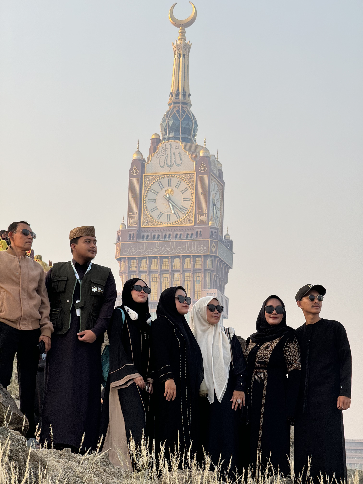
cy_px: 242
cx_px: 182
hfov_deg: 12.3
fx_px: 1678
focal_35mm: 120
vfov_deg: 16.4
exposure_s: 1/225
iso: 50
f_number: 2.8
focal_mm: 15.66
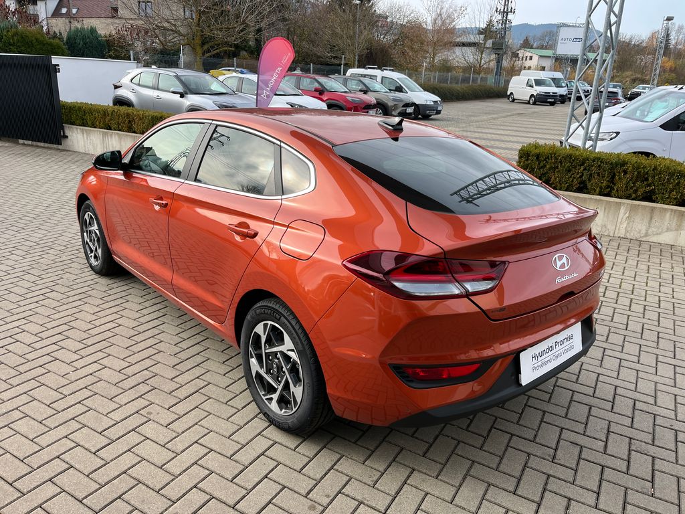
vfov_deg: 53.1
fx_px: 515
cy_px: 257
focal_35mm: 26
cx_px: 342
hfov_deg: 67.3
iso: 50
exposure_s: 1/928
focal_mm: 5.1
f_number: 1.6
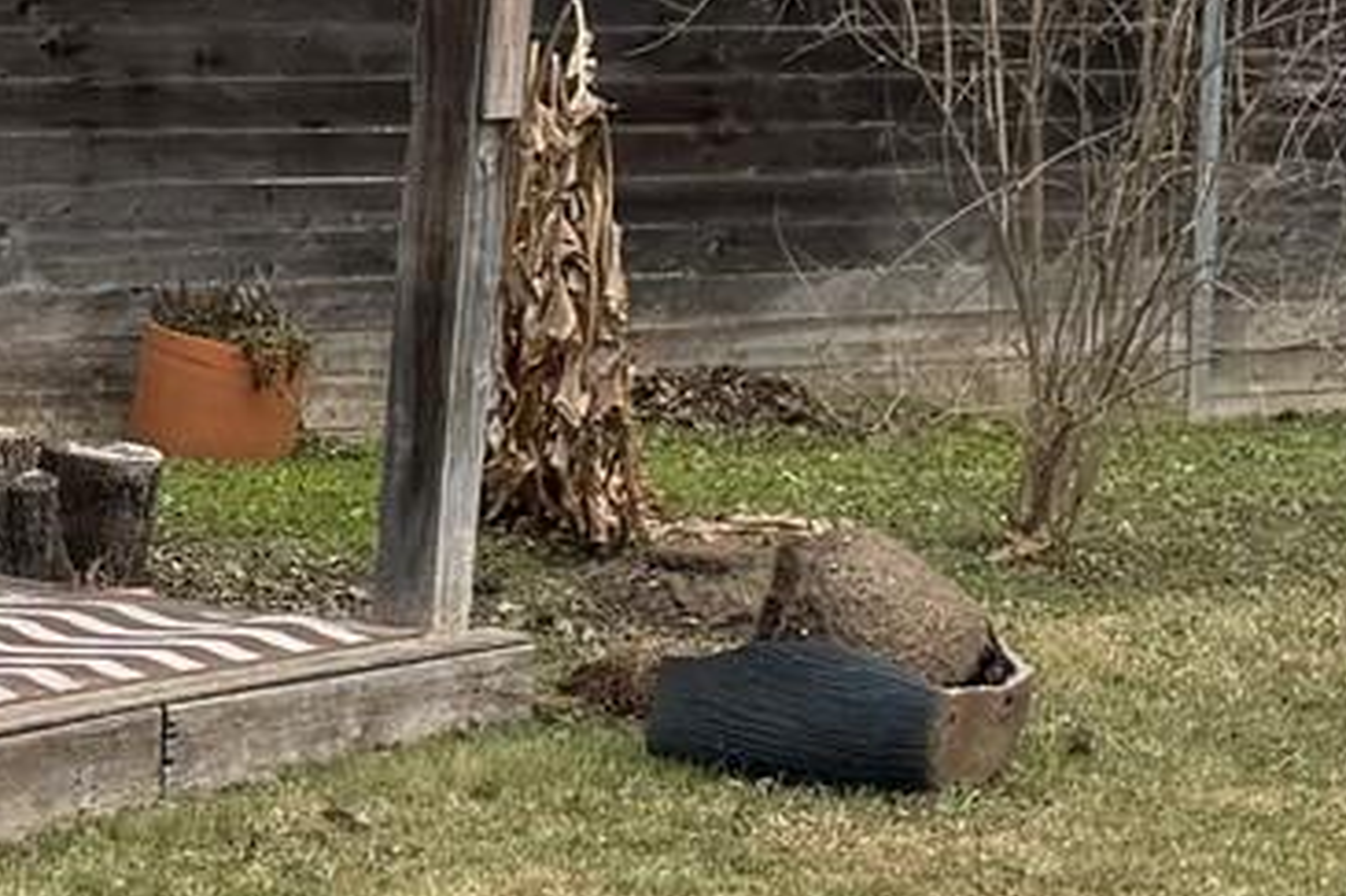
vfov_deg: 9.8
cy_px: 457
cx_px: 159
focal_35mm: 140
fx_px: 5232
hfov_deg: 14.5
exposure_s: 1/1395
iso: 80
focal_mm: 6.76
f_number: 1.78
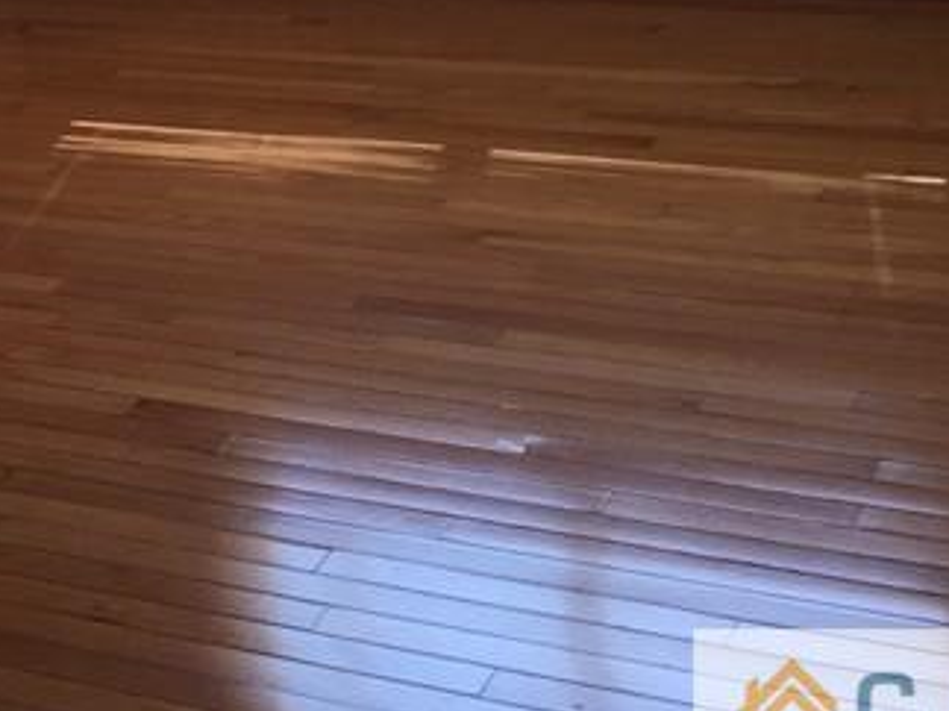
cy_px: -314
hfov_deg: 19.9
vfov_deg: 15.0
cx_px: -212
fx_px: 2521
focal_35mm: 92
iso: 32
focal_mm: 4.15
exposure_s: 1/120
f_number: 2.2
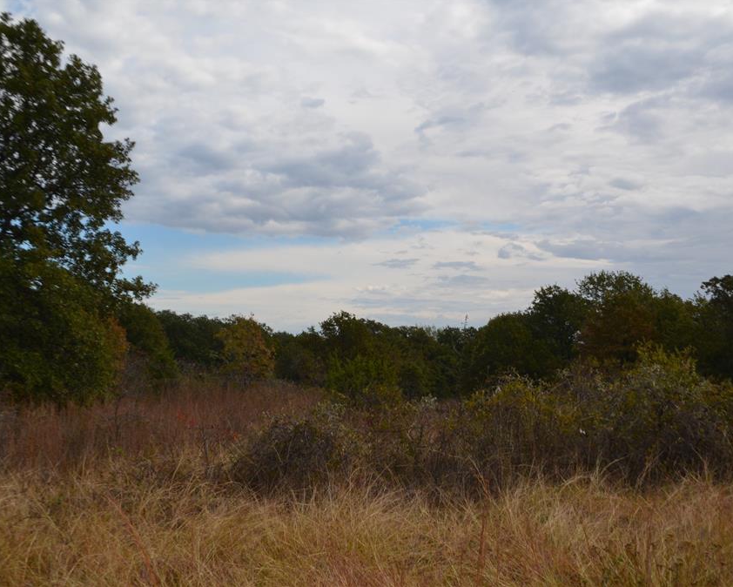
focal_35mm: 41
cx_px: 400
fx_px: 890
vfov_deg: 36.5
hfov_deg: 44.7
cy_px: 293
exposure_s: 1/250
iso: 100
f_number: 7.1
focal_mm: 24
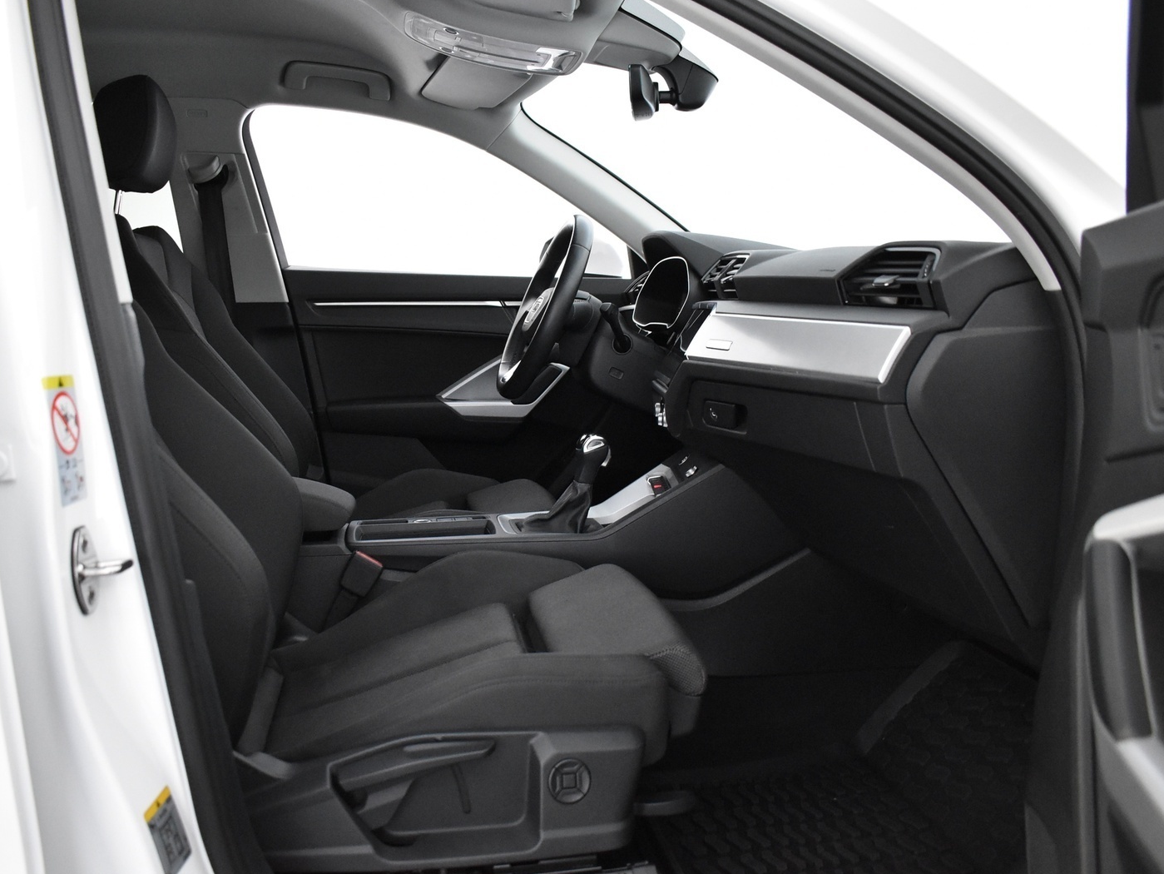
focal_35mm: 30
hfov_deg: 59.8
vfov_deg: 46.8
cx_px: 512
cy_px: 441
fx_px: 1009
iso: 3600
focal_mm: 18
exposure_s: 1/30
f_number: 3.5
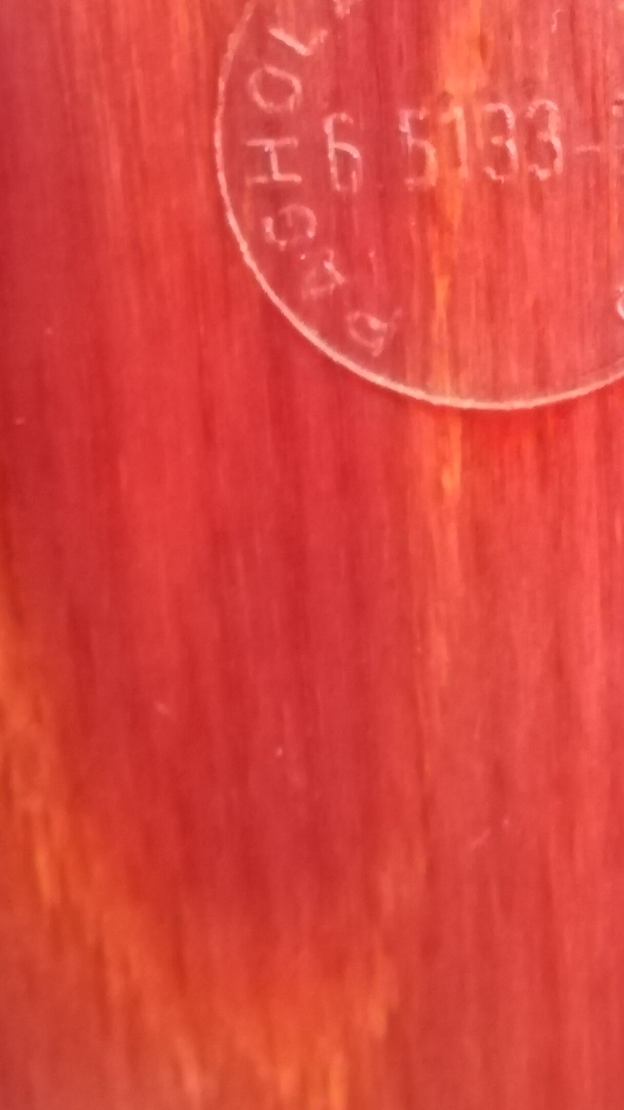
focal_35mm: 66
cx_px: 689
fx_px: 1942
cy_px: 265
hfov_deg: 17.6
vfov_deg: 31.3
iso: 1000
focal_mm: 3.83
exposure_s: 1/14.3
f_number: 2.2
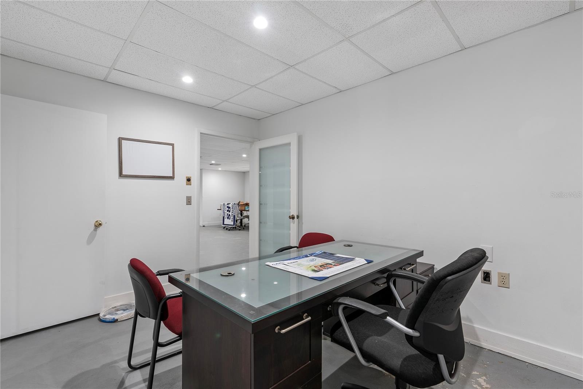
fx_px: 259
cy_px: 194
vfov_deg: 73.8
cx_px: 292
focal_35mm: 16
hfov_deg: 96.7
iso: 400
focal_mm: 16
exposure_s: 1/1.25
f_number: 8
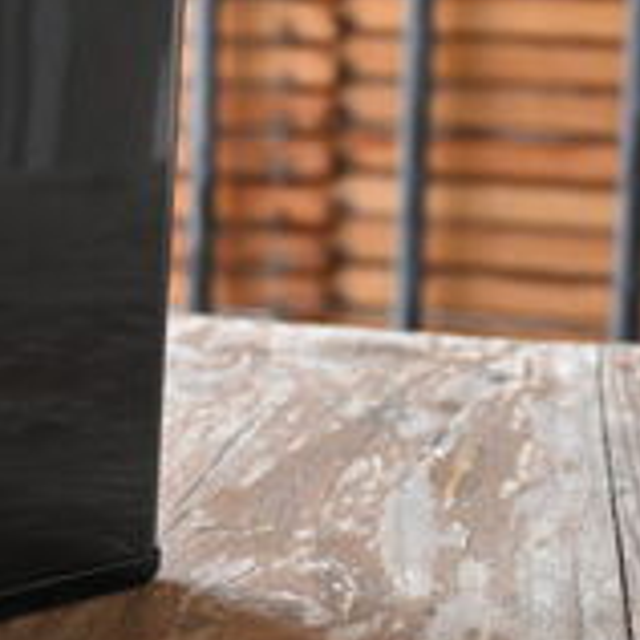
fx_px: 2489
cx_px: -251
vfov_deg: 14.6
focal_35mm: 119
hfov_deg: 13.9
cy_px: 160
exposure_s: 1/125
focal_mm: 24
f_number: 4.2
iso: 1800
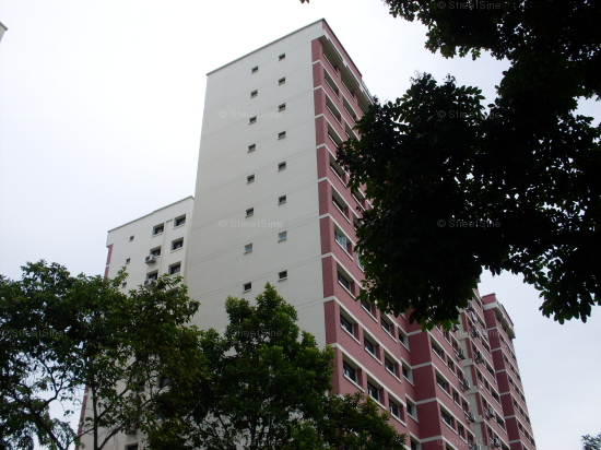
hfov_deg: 49.0
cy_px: 225
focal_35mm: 38
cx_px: 300
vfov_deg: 37.7
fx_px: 659
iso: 80
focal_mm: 6.3
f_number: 8.4
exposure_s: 1/180
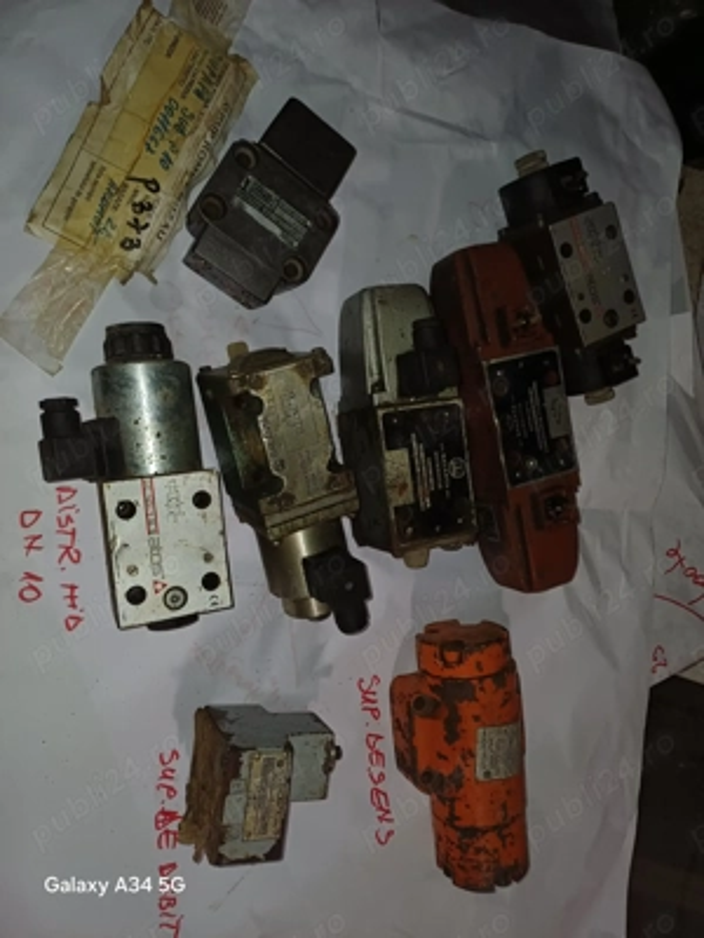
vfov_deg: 69.4
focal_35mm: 25
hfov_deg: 54.9
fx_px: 678
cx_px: 352
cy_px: 469
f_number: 1.8
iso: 80
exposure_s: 1/50
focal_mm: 4.65
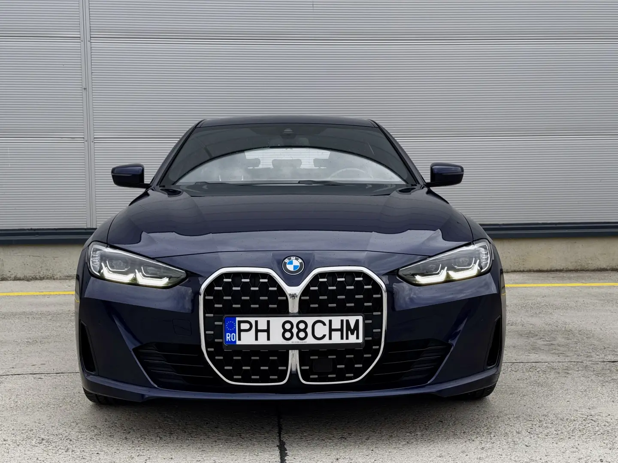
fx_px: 857
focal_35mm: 48
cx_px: 309
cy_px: 232
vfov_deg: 30.3
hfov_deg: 39.7
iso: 64
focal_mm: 6.76
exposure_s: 1/1027
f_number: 1.78
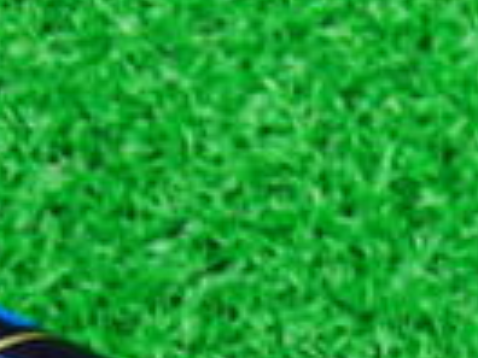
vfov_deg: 8.0
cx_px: 409
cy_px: 615
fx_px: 2486
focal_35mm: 180
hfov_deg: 10.9
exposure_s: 1/20
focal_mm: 6.42
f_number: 3.6
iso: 400
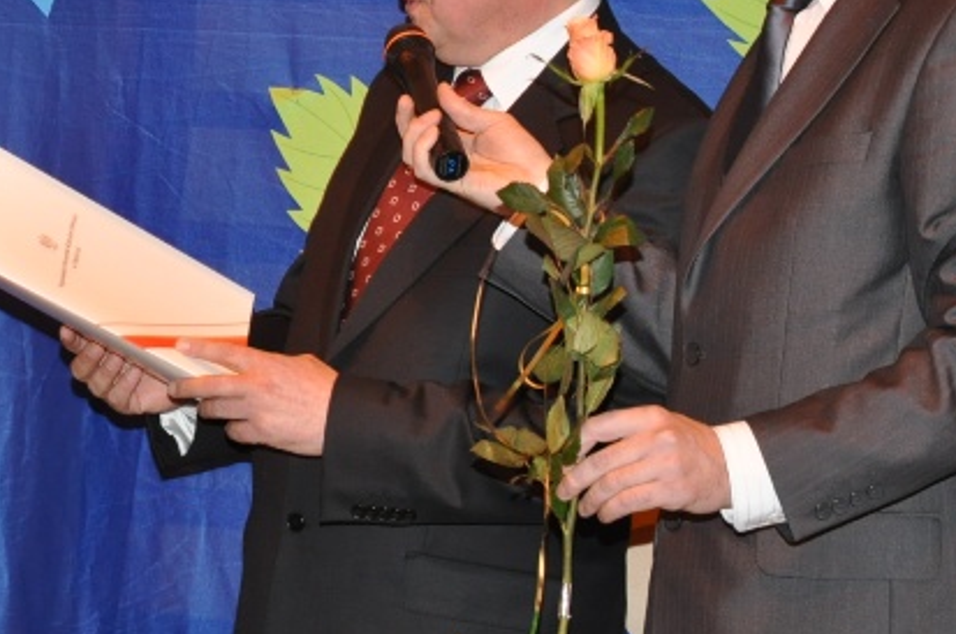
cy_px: 198
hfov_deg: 11.4
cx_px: 211
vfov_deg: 7.6
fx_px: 4773
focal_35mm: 180
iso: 1000
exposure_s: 1/60
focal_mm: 62
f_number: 6.3
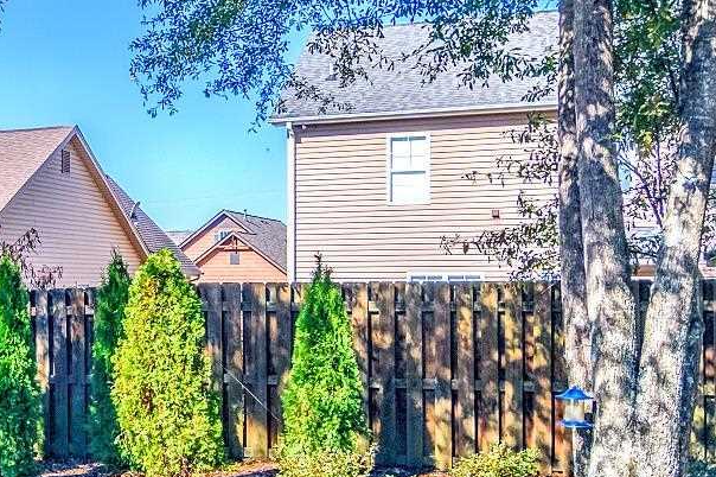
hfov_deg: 34.9
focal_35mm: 53
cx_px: 44
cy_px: 277
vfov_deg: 25.5
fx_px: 1053
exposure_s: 1/320
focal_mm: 11
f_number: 7.1
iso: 320
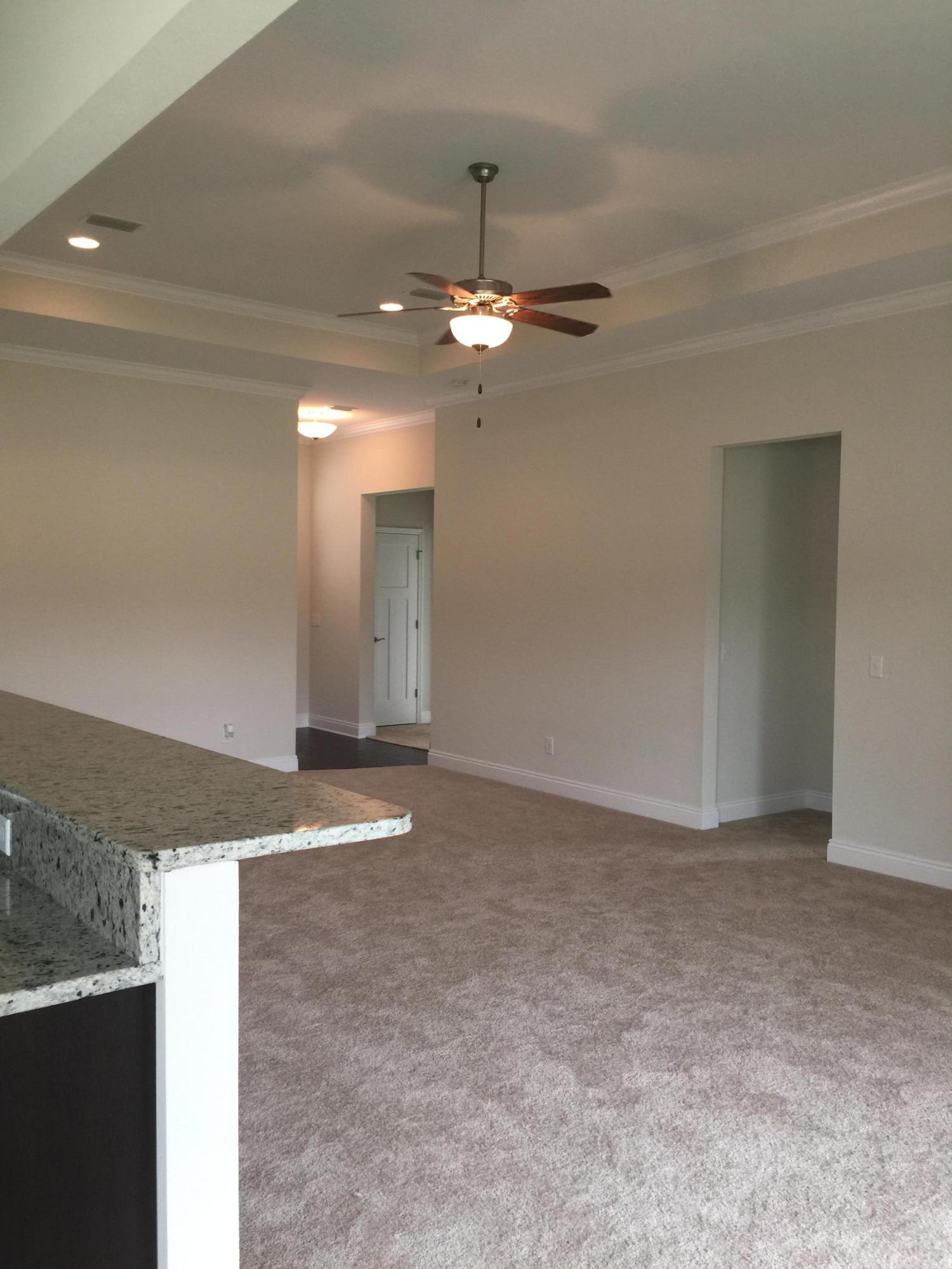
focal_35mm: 29
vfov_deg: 61.7
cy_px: 634
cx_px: 476
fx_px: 1063
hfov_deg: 48.2
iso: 32
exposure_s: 1/30
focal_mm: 4.15
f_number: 2.2
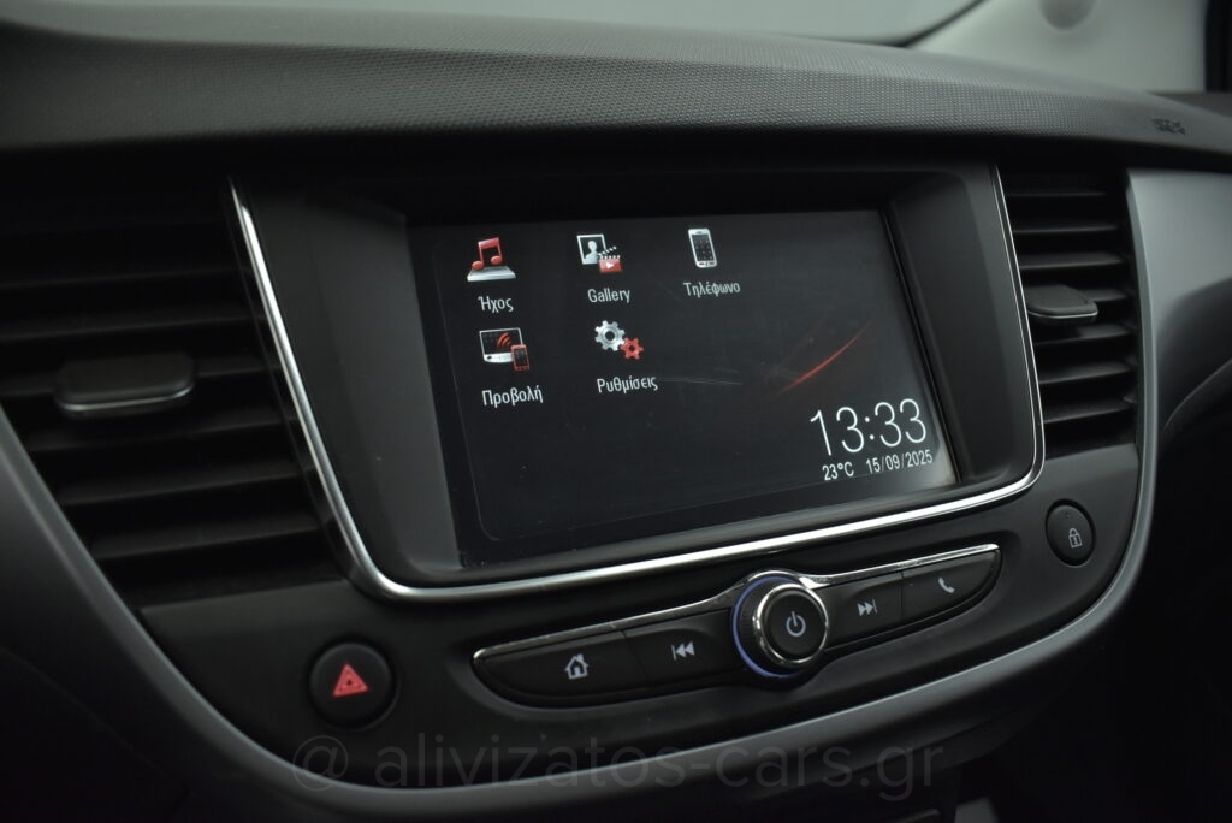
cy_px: 412
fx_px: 924
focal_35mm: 27
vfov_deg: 48.0
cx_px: 616
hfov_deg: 67.4
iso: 1600
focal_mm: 18
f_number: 3.5
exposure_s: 1/125
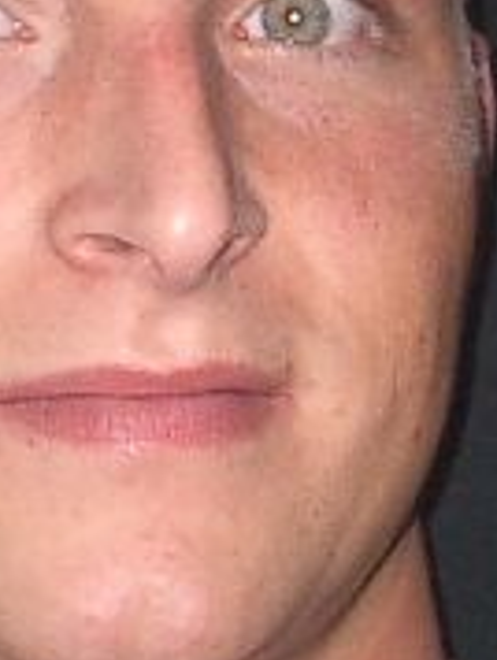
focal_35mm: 201
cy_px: -126
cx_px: 293
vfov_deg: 9.7
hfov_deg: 7.4
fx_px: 3839
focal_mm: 5.8
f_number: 2.6
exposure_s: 1/40
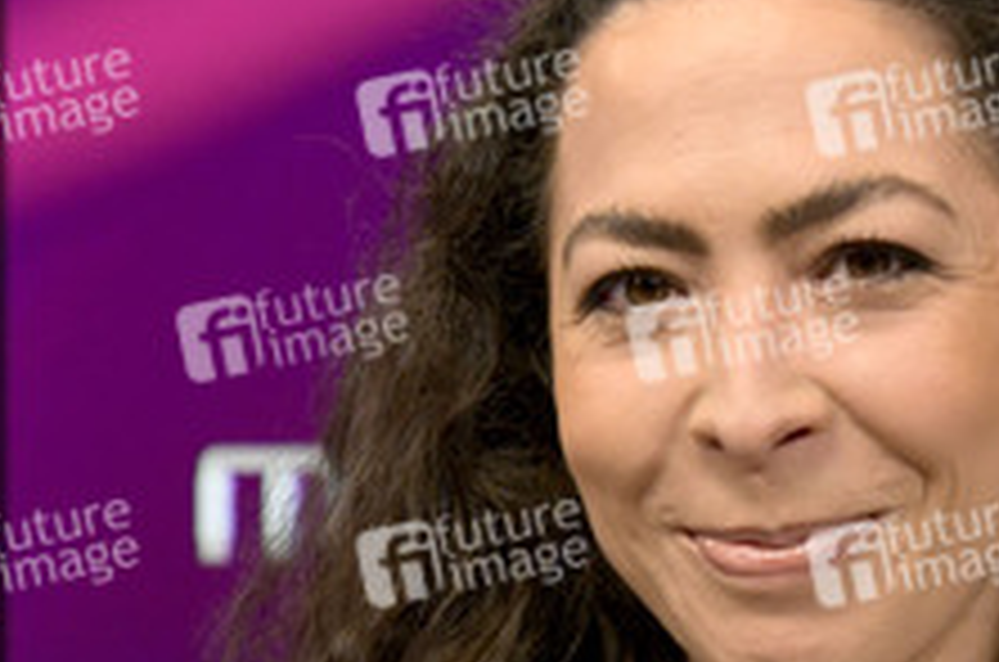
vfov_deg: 11.9
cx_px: 803
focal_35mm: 114
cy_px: 441
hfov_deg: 17.8
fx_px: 3157
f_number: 6.3
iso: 1600
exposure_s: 1/200
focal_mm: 56
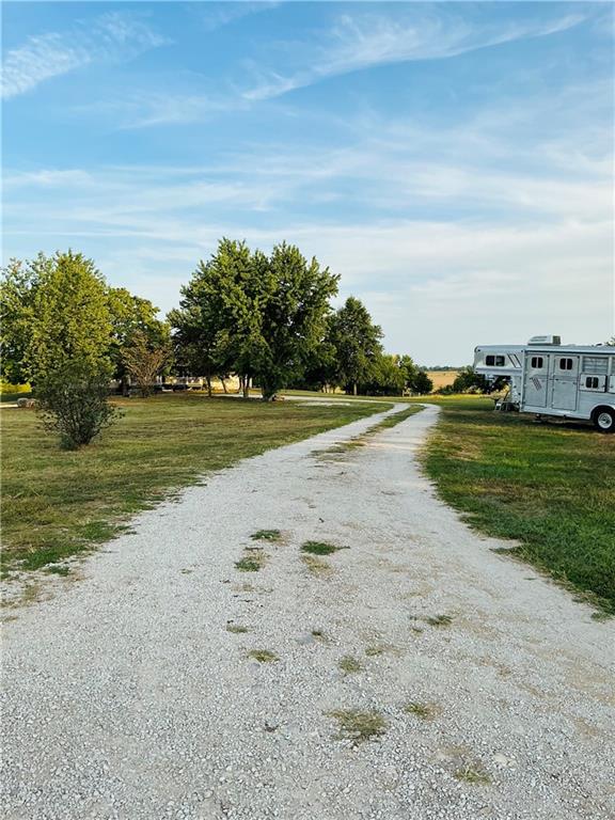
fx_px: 663
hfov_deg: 49.7
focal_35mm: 28
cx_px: 308
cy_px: 410
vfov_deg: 63.4
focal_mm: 3
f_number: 1.8
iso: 25
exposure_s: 1/674
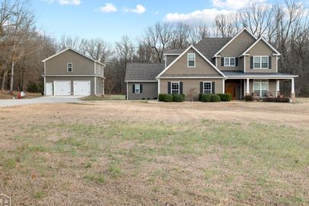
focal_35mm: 43
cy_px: 90
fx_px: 369
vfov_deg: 31.1
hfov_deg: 45.3
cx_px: 178
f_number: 6.3
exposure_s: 1/60
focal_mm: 35
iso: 200
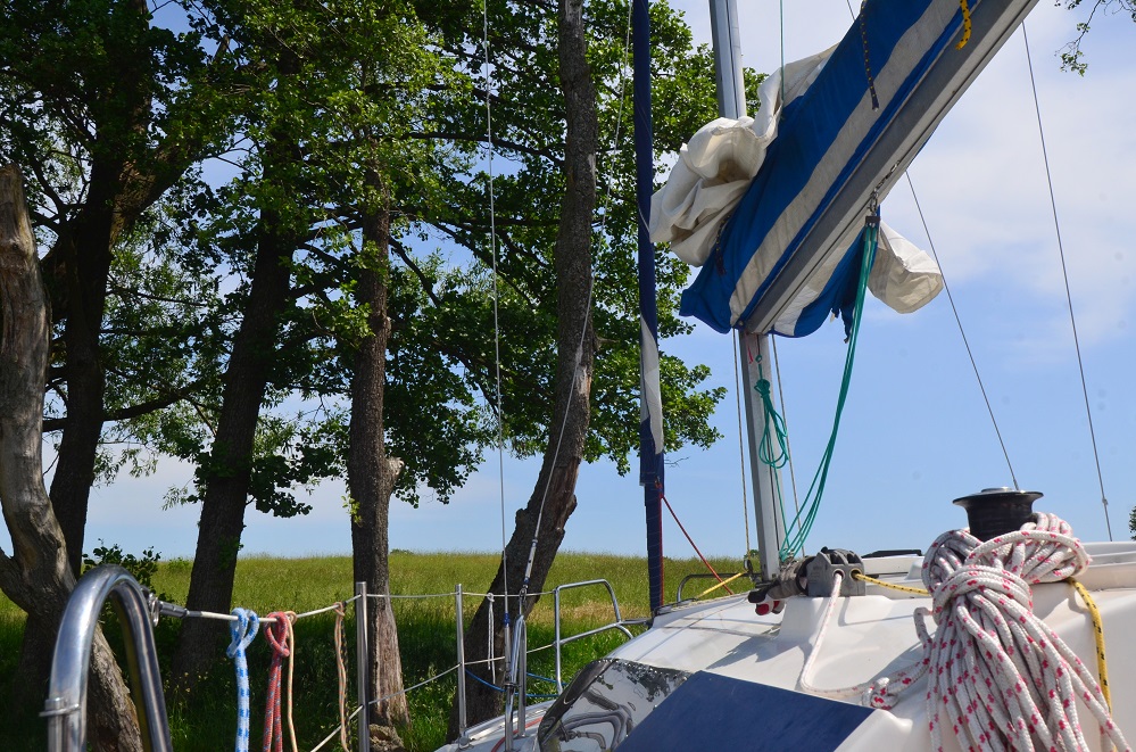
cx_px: 568
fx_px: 1039
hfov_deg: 57.3
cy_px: 376
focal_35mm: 33
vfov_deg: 39.8
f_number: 13
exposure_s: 1/500
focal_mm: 22
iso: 400
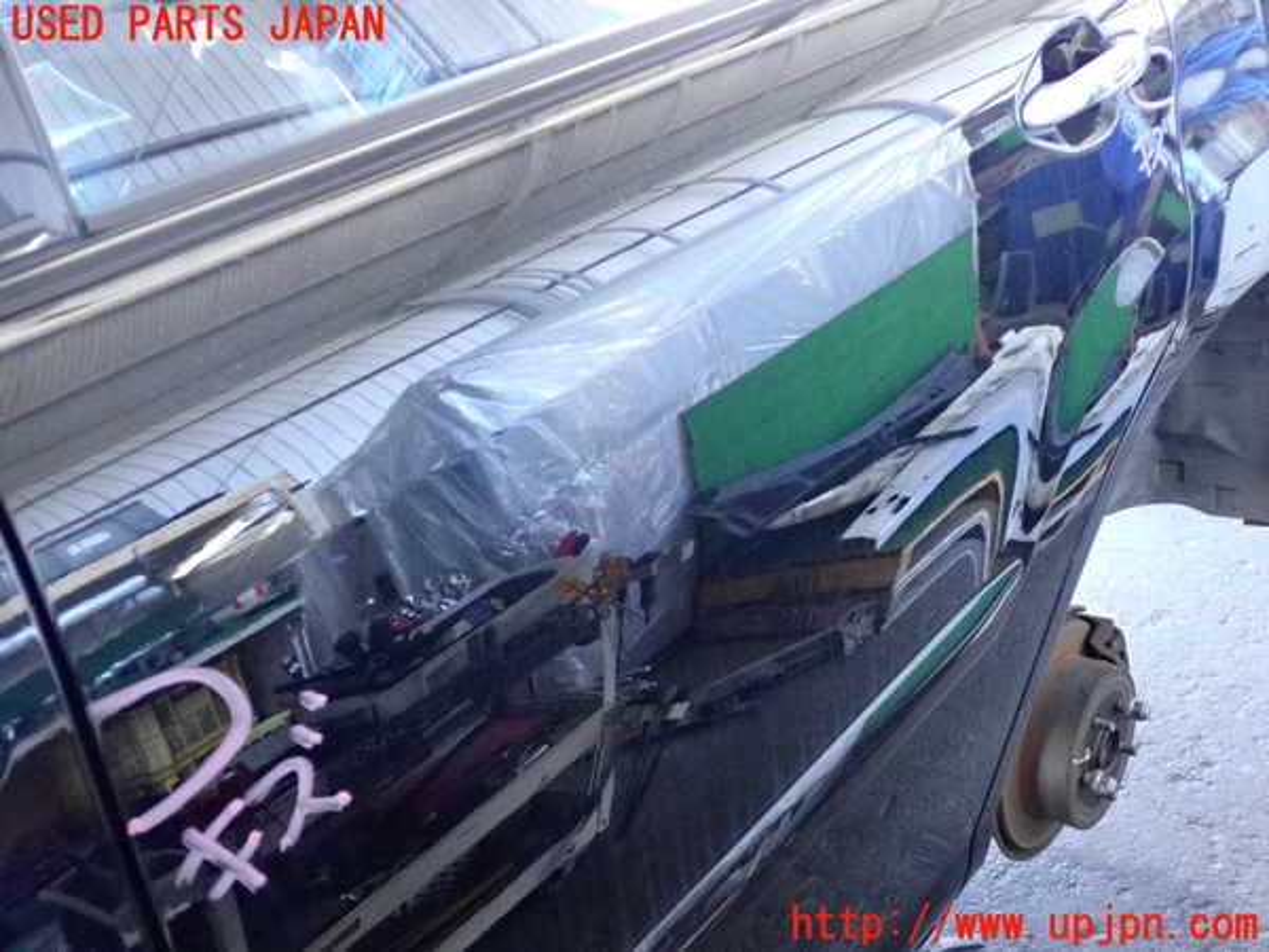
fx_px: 1320
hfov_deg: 51.4
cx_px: 634
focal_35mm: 36
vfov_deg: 39.7
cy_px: 476
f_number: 2.5
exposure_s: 1/125
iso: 2000
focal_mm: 6.37
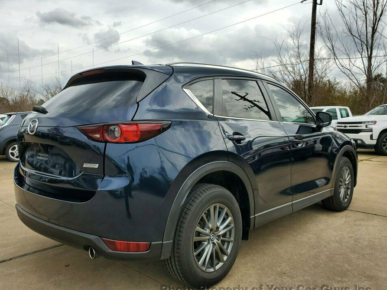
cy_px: 148
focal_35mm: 28
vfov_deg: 49.7
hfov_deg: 63.4
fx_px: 313
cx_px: 185
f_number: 2.4
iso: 50
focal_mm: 4.3
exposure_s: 1/1024
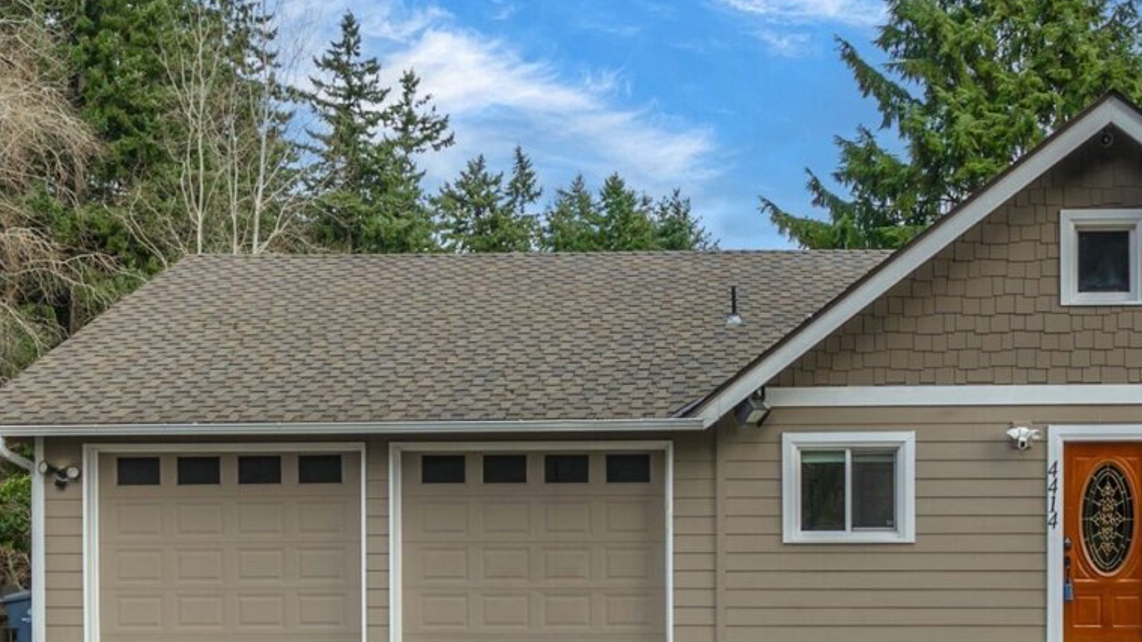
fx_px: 878
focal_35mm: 29
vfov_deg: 39.0
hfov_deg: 65.0
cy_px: 488
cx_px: 722
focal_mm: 15
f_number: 7.1
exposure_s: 1/80
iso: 80
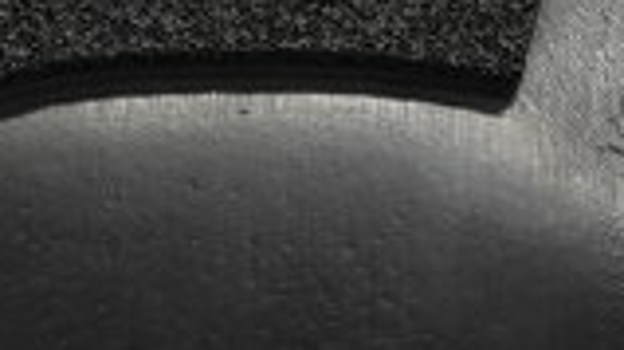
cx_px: 600
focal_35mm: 194
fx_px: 3205
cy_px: 470
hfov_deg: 11.0
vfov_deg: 6.2
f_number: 4.2
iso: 1600
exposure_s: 1/125
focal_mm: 24.5
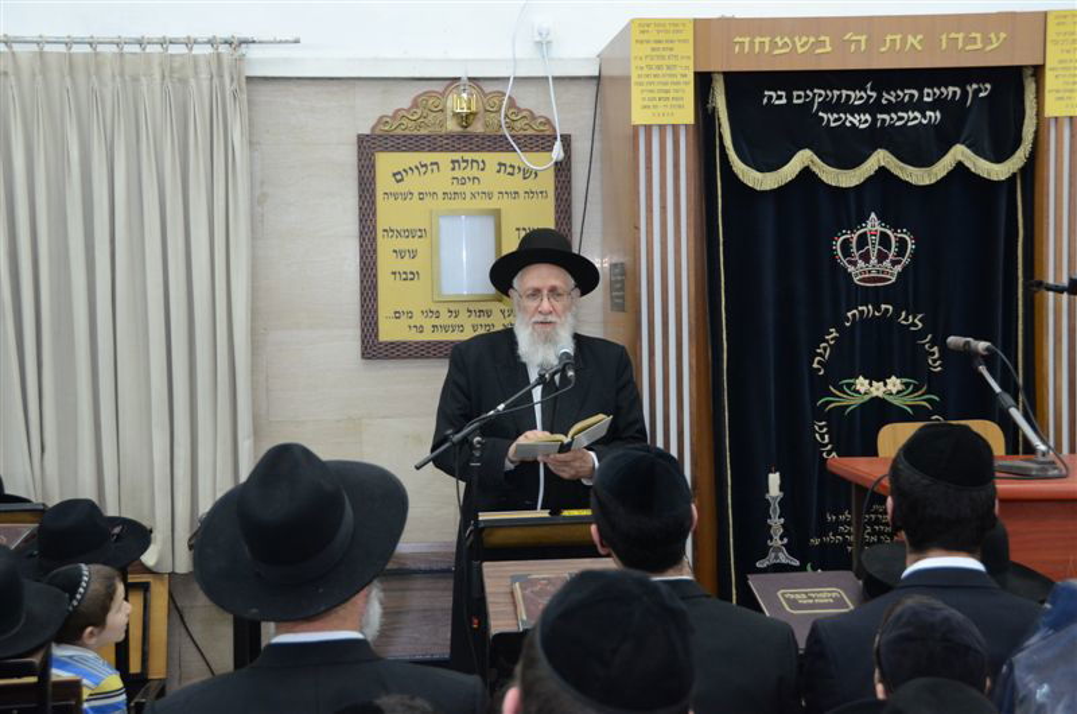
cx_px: 538
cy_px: 357
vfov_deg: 25.6
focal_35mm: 52
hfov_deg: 37.9
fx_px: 1567
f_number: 5.6
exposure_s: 1/60
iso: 1600
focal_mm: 35
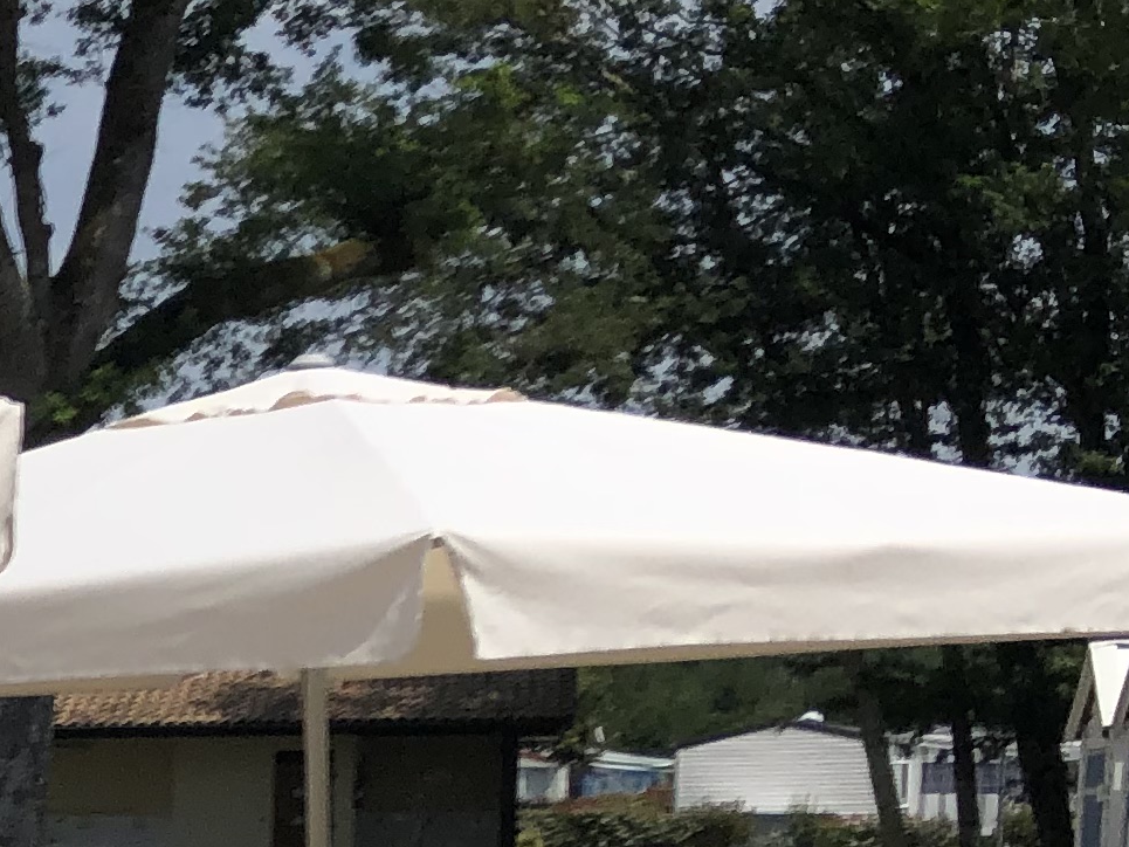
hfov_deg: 14.0
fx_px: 3816
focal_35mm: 117
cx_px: -1163
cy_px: 1203
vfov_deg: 12.2
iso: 25
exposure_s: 1/4808
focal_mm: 3.99
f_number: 1.8
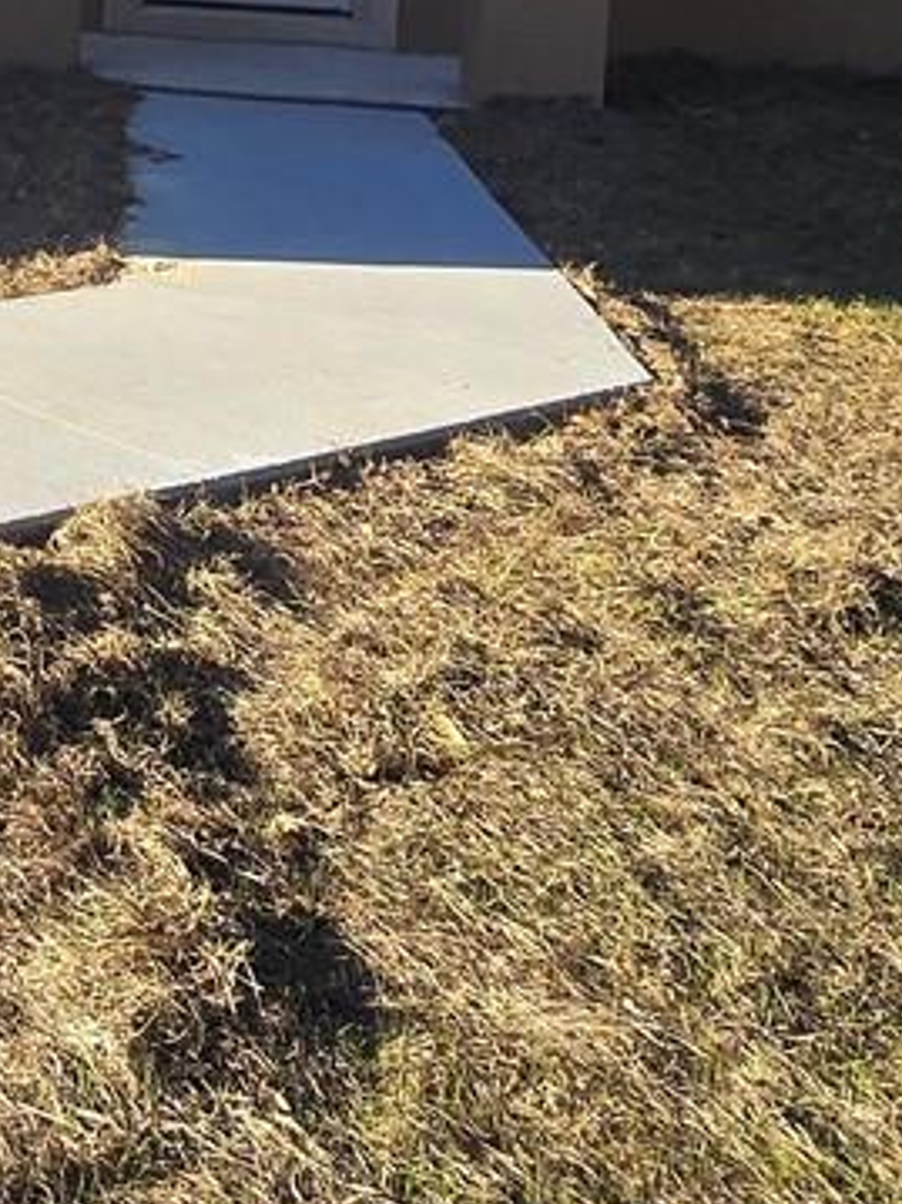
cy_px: -114
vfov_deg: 29.9
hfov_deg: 20.1
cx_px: -604
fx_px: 2016
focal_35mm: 58
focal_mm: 2.2
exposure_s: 1/1105
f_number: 2.2
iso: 50
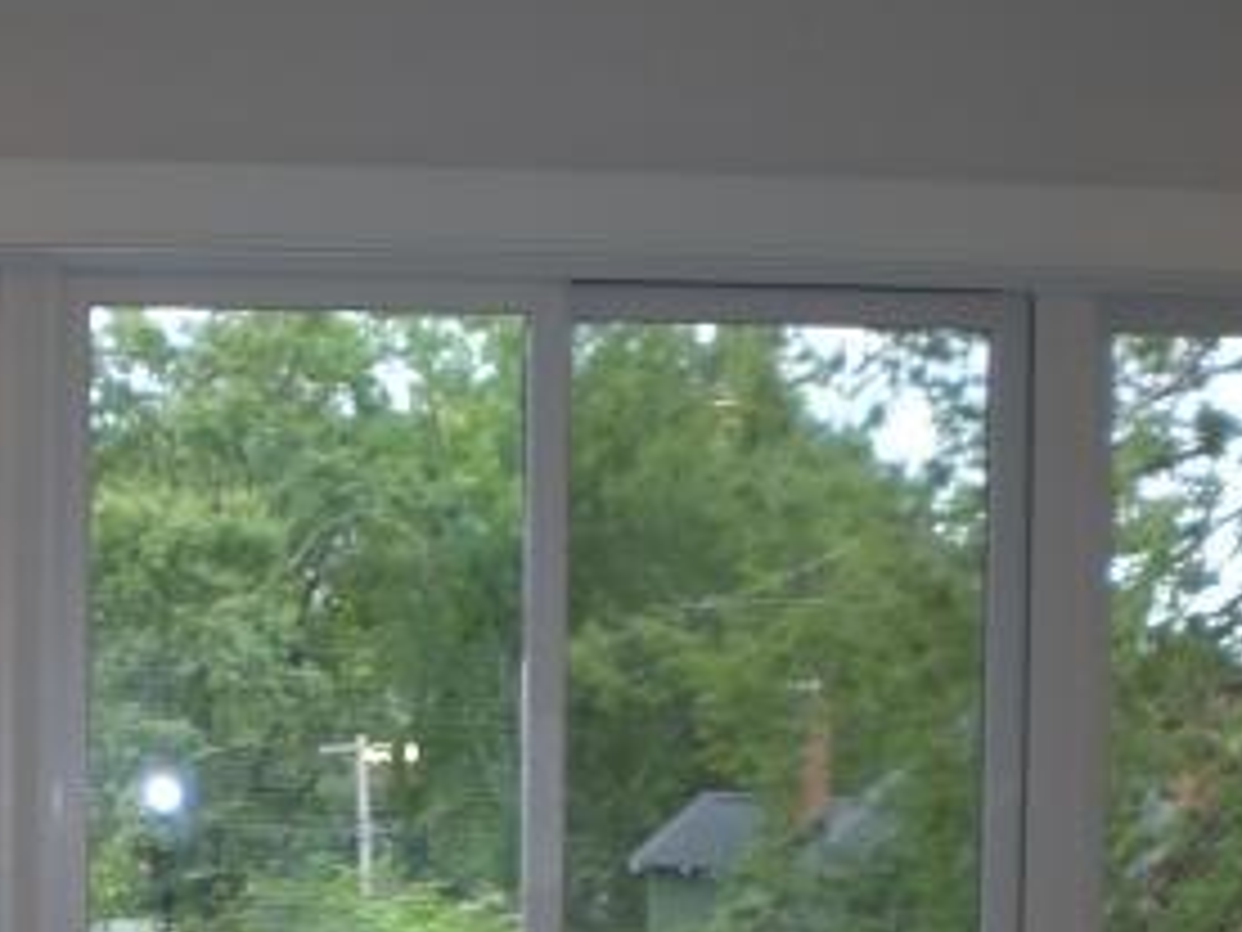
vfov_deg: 16.4
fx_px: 3157
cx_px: 428
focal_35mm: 88
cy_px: 950
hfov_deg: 22.2
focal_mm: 6.3
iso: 100
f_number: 3.1
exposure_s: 1/100
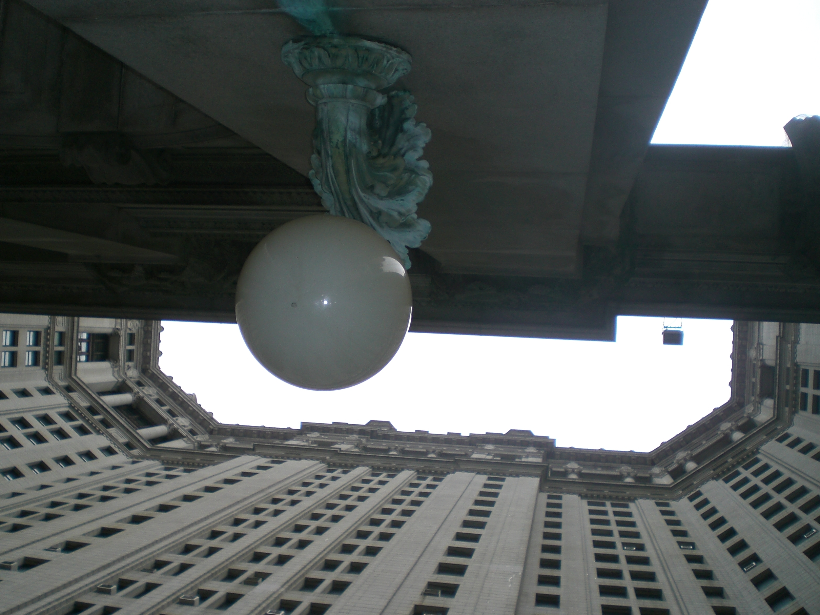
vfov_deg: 37.7
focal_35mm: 38
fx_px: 900
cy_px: 308
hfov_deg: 49.0
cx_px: 410
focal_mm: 6.3
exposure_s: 1/250
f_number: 3.1
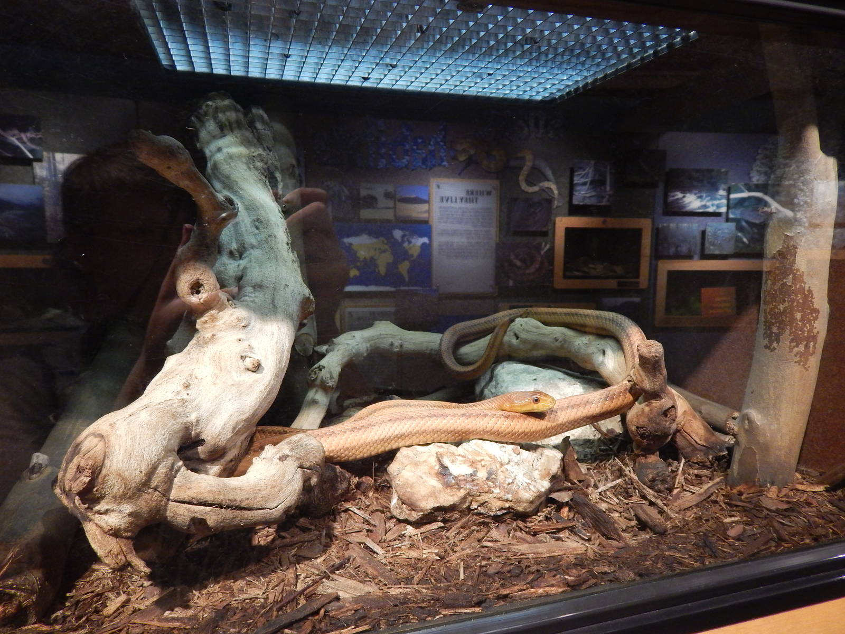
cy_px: 317
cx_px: 422
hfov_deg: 73.9
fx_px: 561
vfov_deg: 58.9
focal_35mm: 23
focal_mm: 4
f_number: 3
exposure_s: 1/30
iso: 400
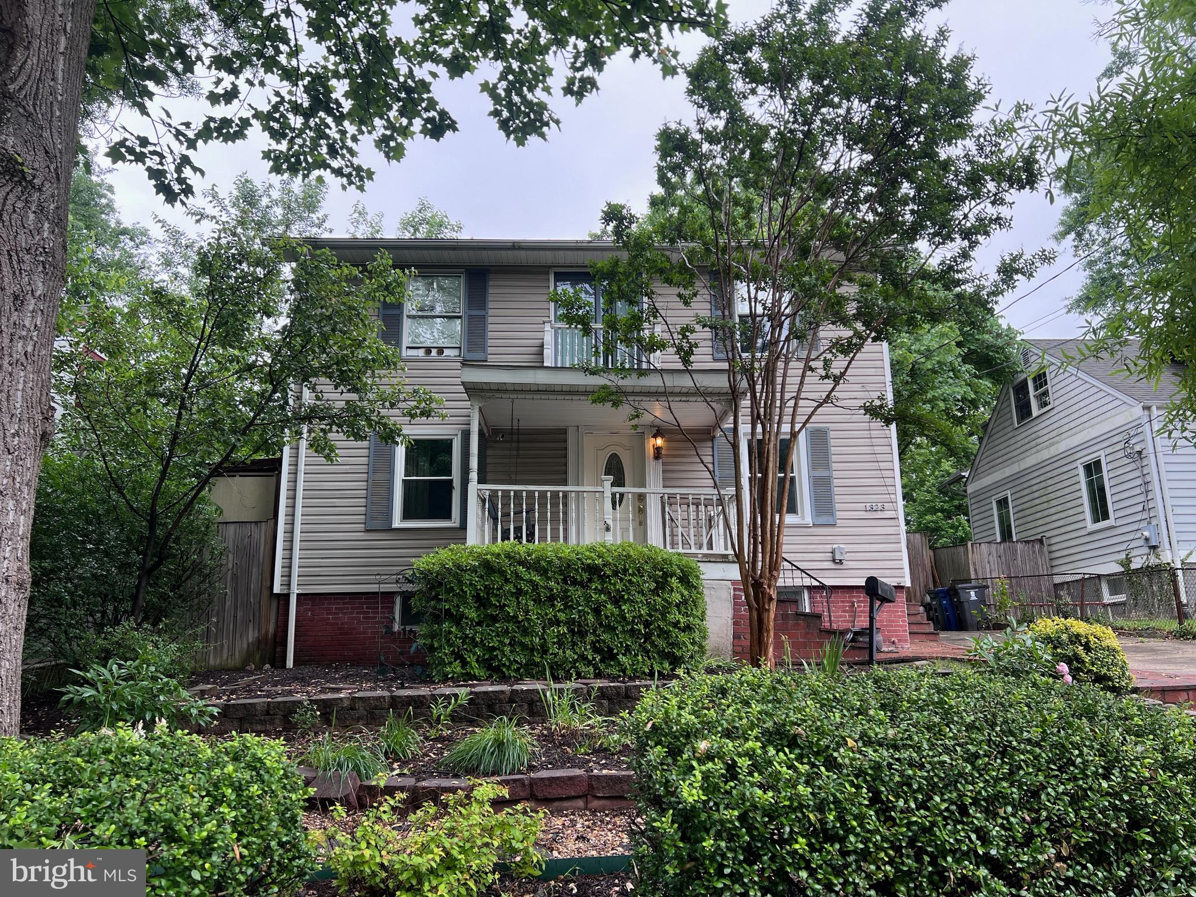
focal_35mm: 26
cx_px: 598
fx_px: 898
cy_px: 448
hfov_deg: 67.3
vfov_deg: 53.1
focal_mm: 5.7
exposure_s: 1/166
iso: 50
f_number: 1.5
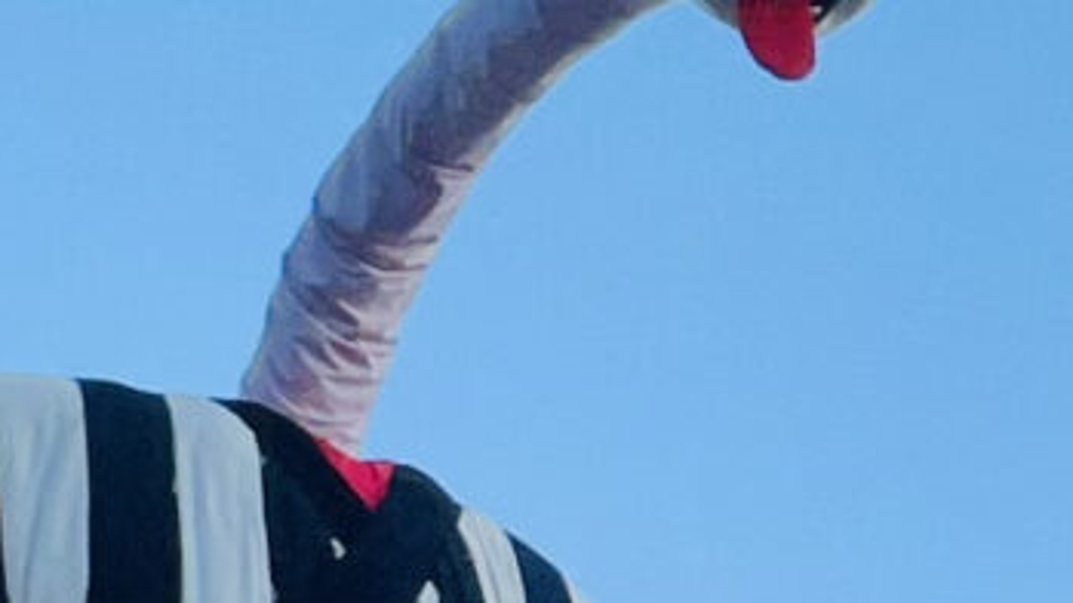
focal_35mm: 104
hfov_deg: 18.3
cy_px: 714
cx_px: 1614
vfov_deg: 11.4
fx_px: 2958
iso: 32
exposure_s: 1/547
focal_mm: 1.57
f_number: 1.8
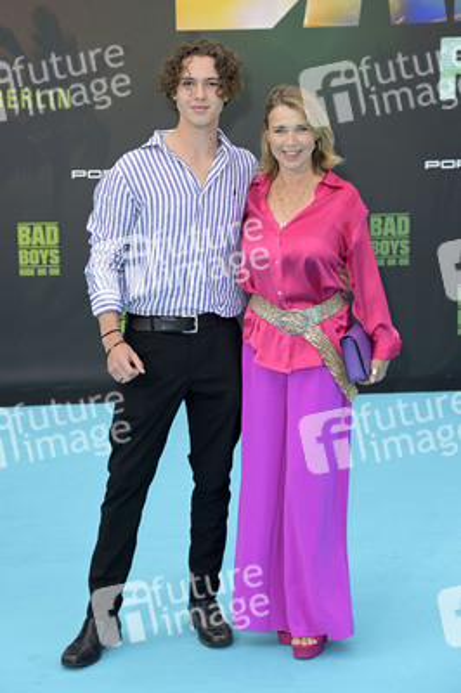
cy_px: 346
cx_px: 230
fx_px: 1501
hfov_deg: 17.5
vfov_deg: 26.0
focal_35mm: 78
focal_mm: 78
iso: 320
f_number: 5.6
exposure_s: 1/200
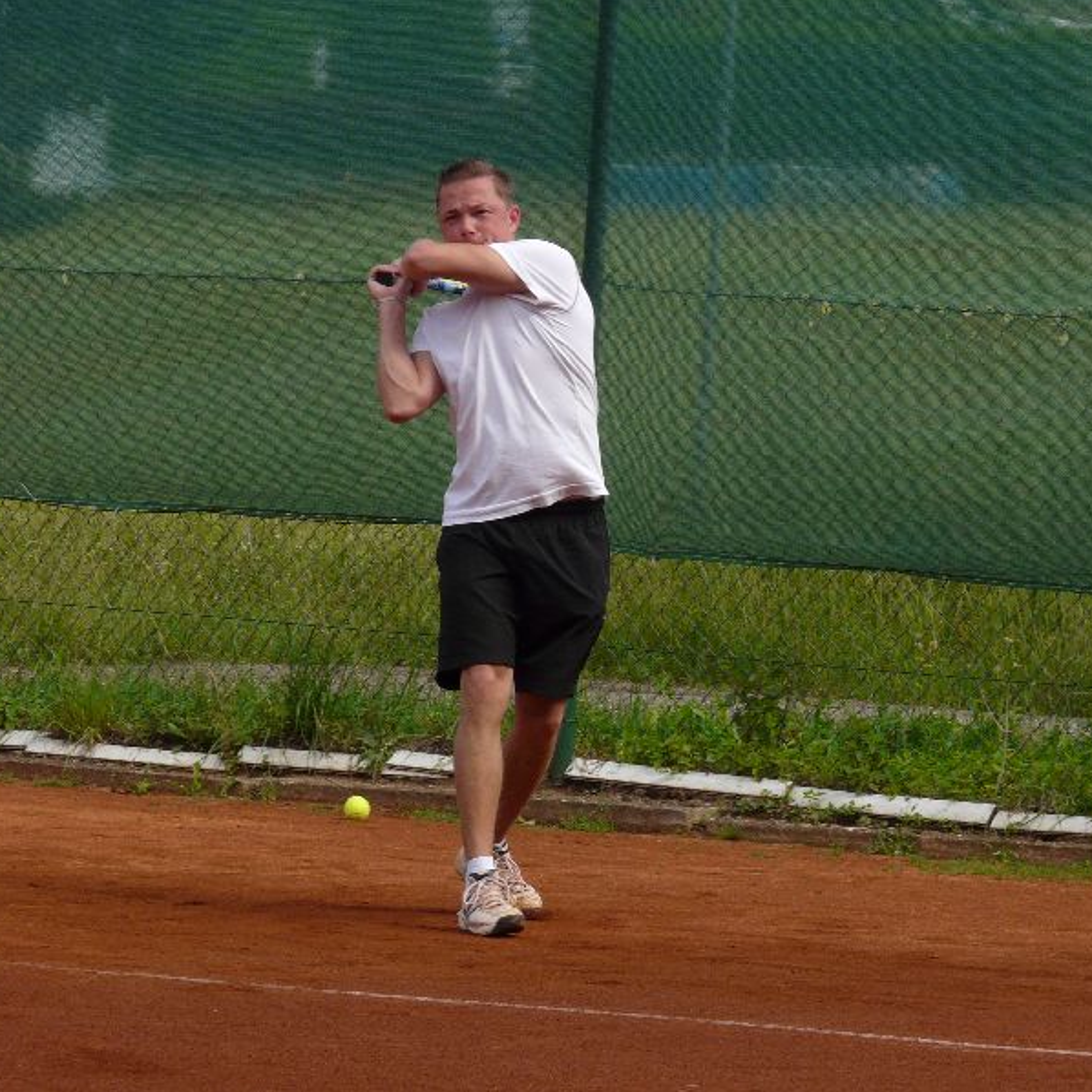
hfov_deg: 8.0
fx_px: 7852
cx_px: 530
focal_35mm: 220
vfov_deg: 8.0
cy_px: 546
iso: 125
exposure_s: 1/250
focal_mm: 30.6
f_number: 5.6
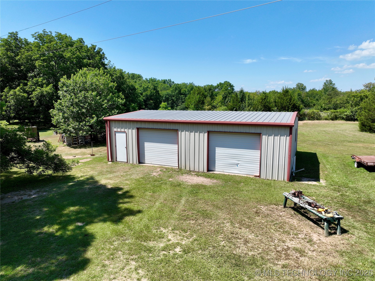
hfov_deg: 71.6
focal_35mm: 24
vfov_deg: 56.8
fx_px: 260
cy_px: 140
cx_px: 188
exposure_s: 1/1600
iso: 110
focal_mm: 12.29
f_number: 2.8
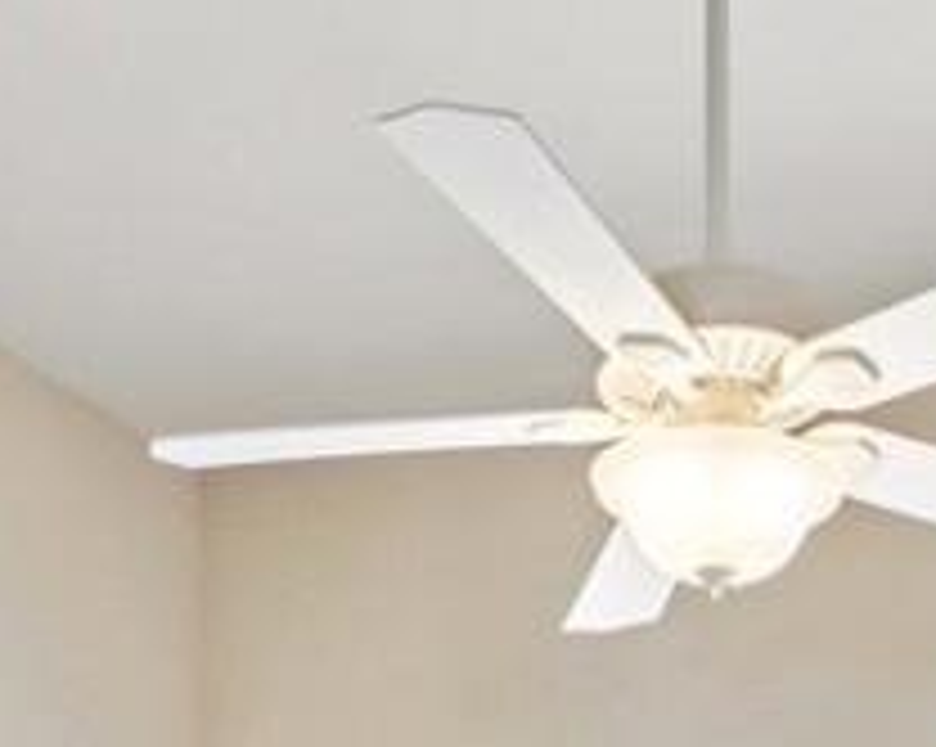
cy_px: 1386
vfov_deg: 16.8
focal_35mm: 74
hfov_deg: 25.4
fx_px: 2048
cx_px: 711
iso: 250
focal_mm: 16
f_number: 8
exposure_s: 1/30
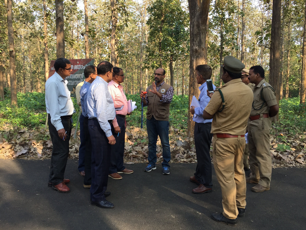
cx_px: 153
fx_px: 256
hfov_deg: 61.7
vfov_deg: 48.2
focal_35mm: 29
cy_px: 115
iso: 32
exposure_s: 1/201
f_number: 2.2
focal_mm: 4.15
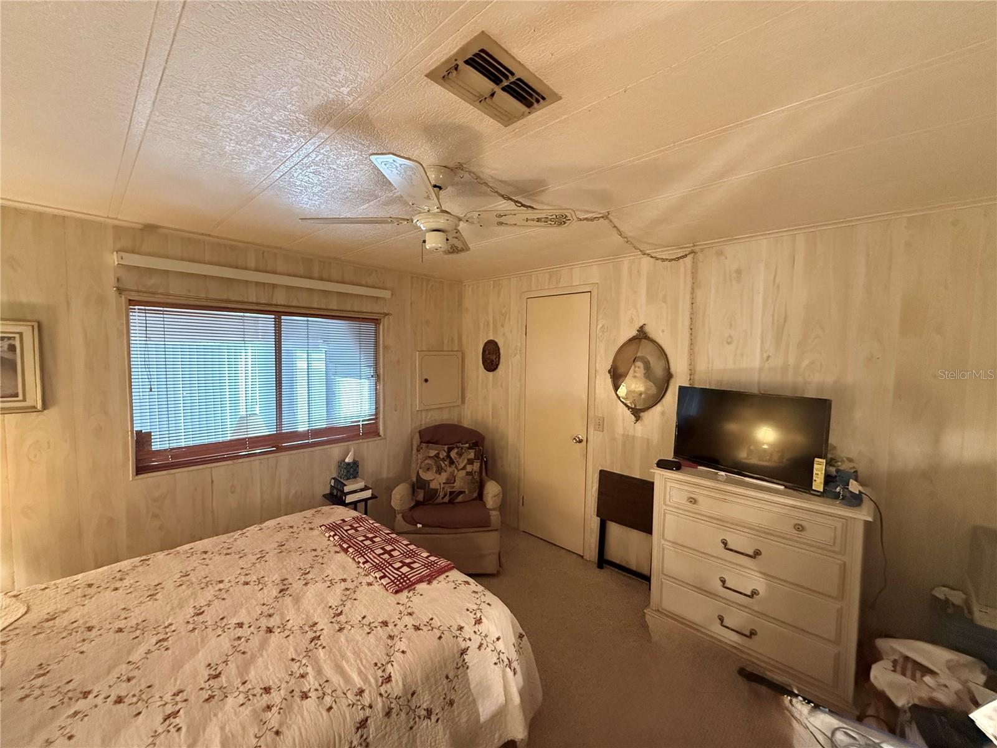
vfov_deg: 85.7
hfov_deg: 102.1
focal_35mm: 14
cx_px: 498
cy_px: 374
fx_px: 403
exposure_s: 1/60
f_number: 2.2
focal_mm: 2.22
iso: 1000
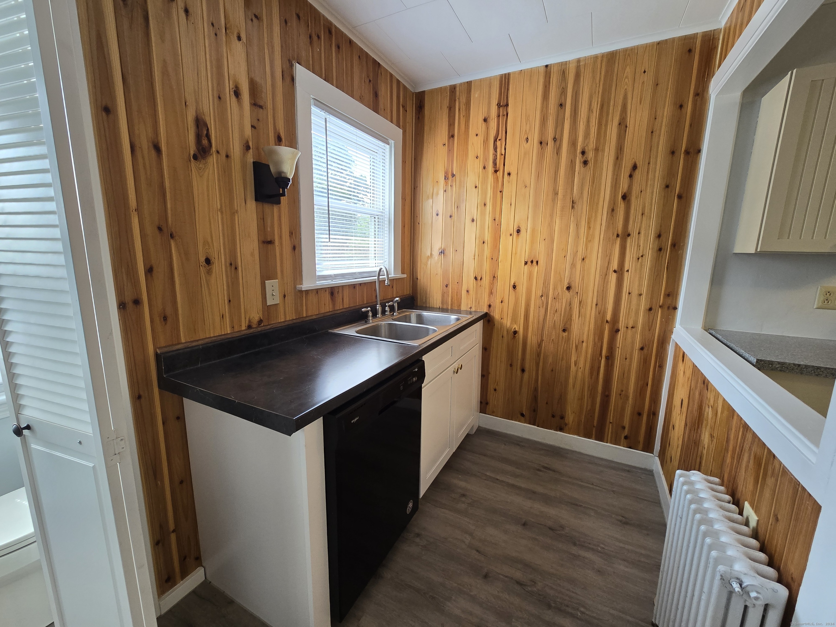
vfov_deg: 89.9
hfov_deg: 106.2
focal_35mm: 13
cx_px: 418
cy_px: 314
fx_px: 314
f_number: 2.2
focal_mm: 2.2
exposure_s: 1/60
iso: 125
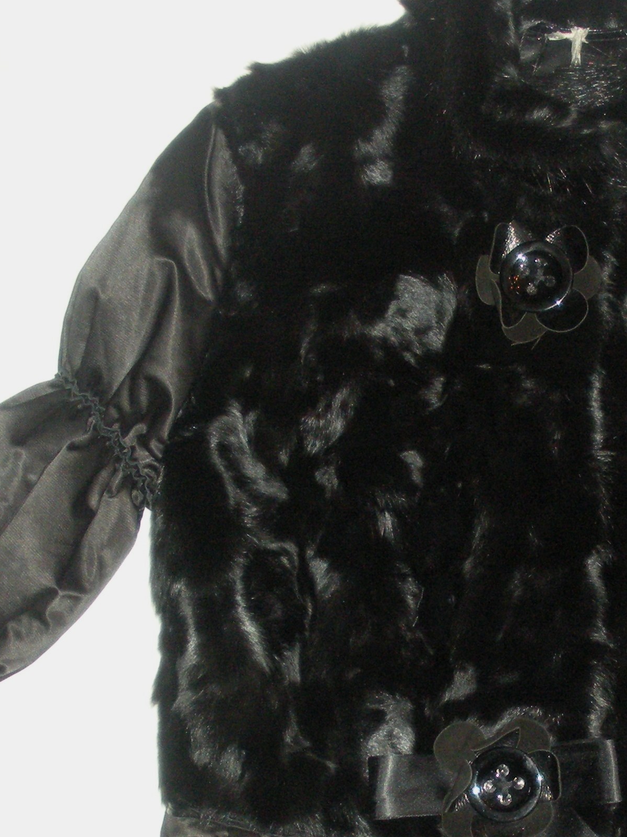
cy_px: 638
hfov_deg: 17.6
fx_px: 1981
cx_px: 602
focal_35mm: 82
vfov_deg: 23.6
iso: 263
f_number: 3.5
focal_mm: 6.3
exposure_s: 1/60
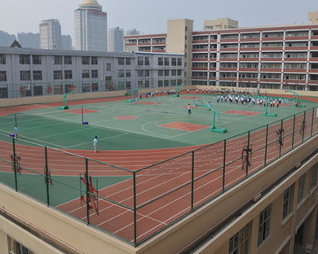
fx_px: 320
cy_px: 116
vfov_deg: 43.3
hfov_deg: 52.8
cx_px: 165
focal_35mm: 34
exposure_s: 1/200
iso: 100
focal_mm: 24
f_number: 9
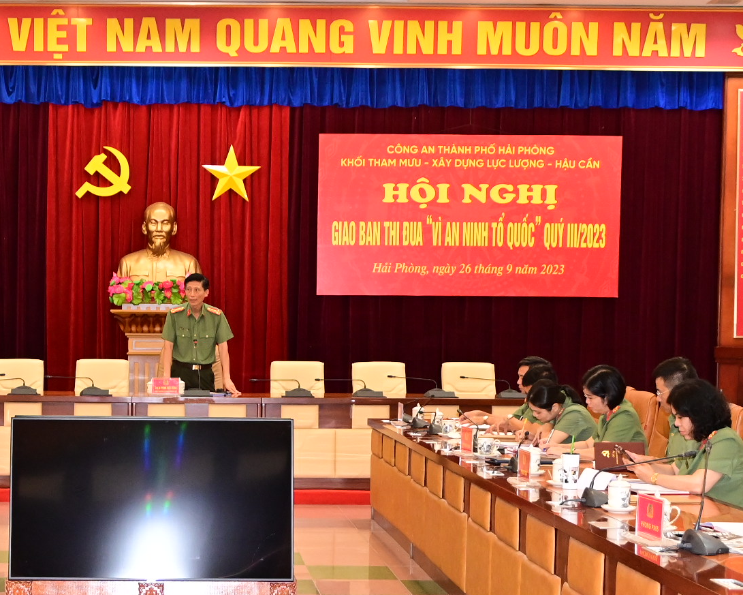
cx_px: 178
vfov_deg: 23.1
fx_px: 1451
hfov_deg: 28.3
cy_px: 382
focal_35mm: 66
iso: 3200
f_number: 4
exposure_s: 1/200
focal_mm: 26
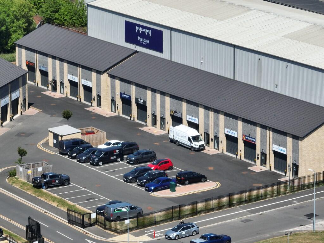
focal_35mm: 161
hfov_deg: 12.3
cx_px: 162
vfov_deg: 9.2
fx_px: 1507
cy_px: 122
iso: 100
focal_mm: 29.85
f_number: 4.4
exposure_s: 1/400
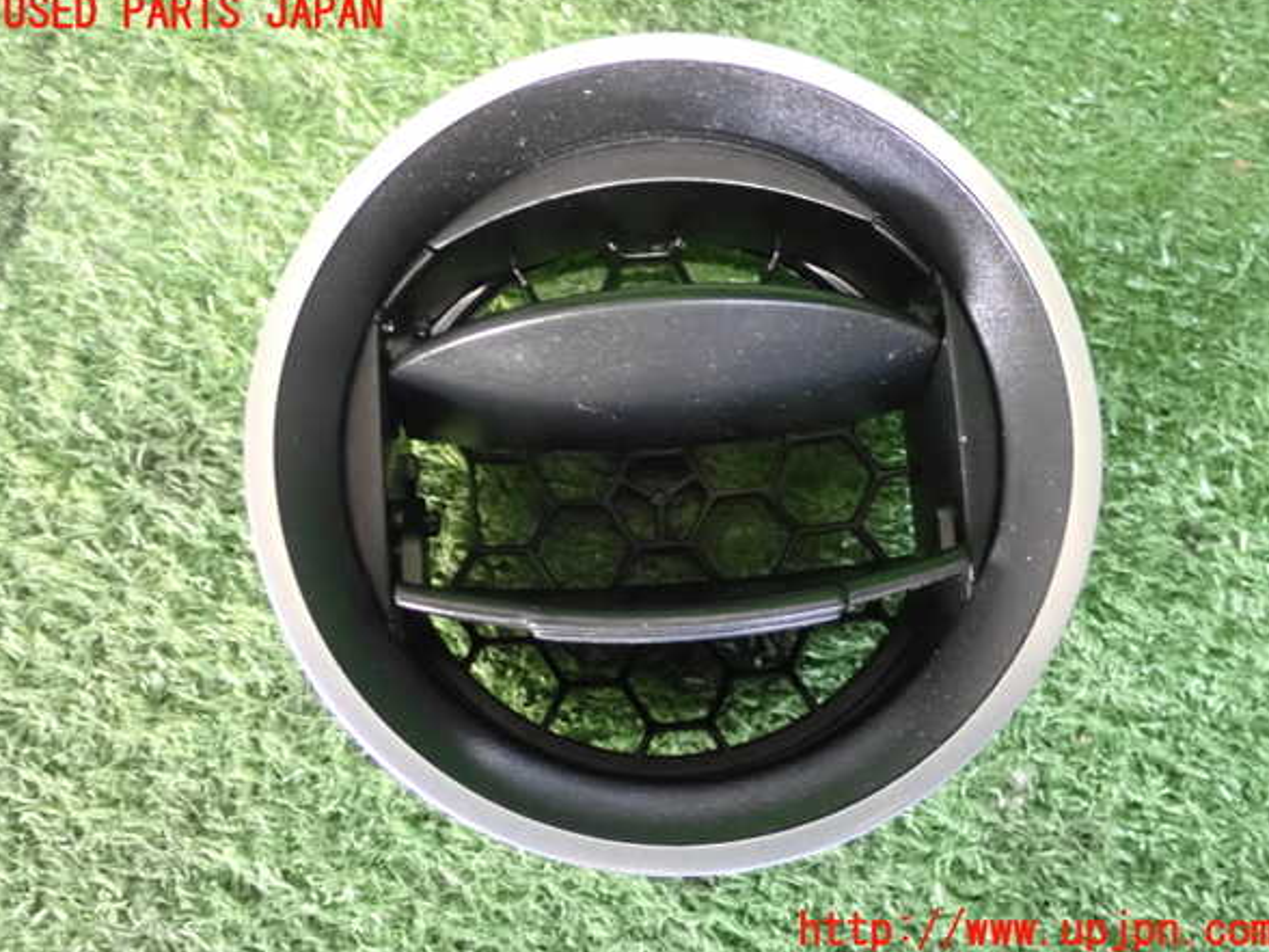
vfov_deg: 30.3
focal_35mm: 48
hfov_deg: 39.7
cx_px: 639
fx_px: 1760
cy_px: 473
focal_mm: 8.4
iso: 1600
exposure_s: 1/20
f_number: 3.1
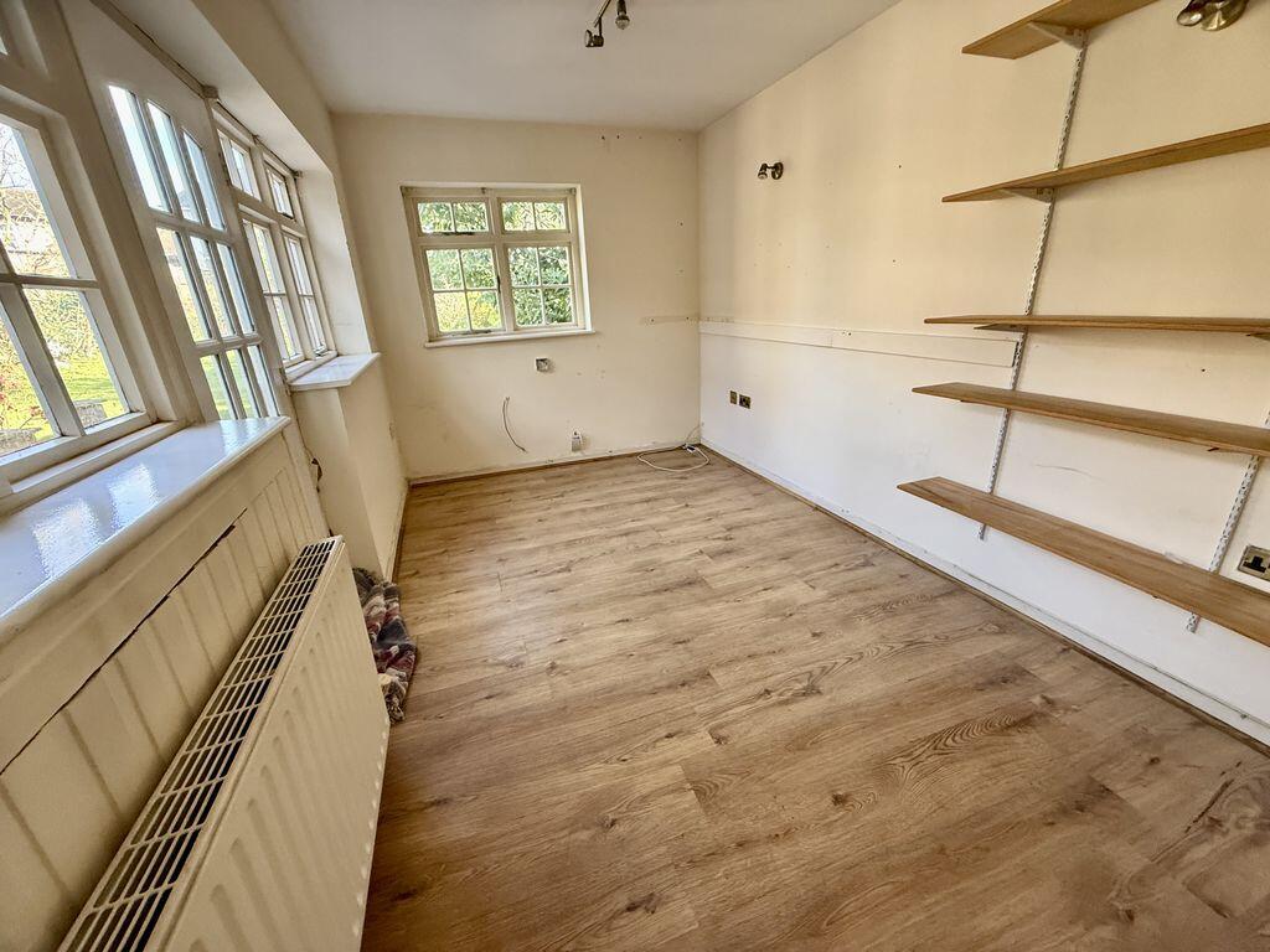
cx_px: 635
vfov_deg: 85.7
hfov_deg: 102.1
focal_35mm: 14
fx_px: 514
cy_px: 476
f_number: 2.2
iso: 250
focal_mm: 2.22
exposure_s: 1/99
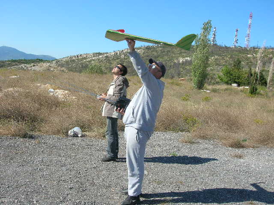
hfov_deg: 49.0
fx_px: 301
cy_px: 102
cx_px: 137
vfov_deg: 37.7
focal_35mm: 38
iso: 50
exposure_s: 1/282
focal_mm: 6.4
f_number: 5
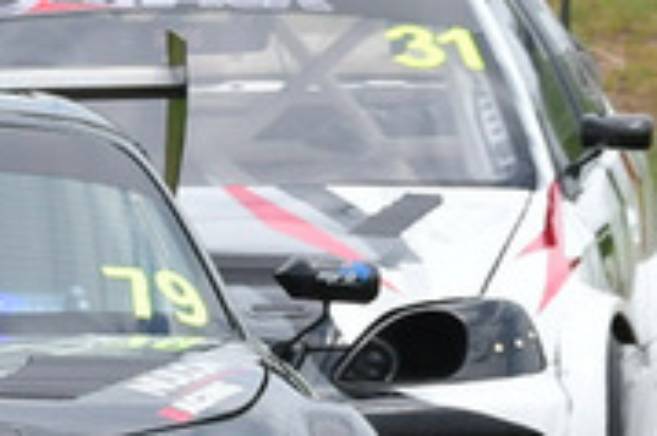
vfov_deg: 0.8
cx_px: 209
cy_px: 322
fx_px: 30631
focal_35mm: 1680
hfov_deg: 1.2
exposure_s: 1/640
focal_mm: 250
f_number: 11
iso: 640
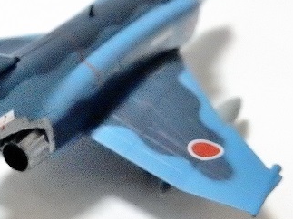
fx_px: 660
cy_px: 114
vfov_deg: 18.9
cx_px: 50
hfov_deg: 24.5
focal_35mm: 78
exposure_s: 1/80
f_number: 4
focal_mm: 6.4
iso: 3200
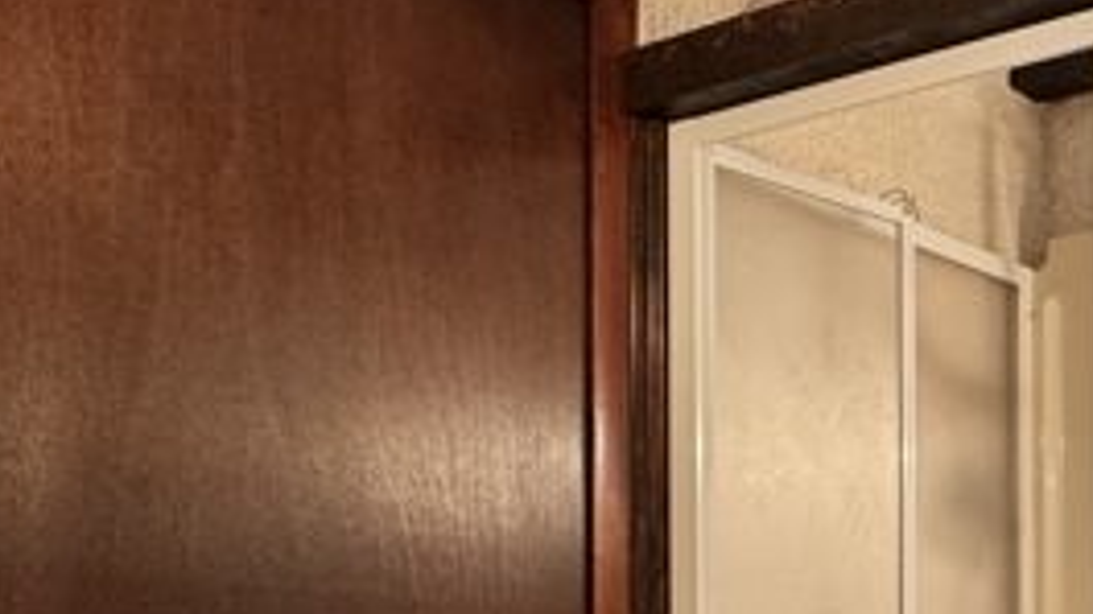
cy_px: 684
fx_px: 1333
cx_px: 1336
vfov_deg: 24.2
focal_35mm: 46
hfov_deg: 34.7
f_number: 2.2
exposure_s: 1/50
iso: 160
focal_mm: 2.22
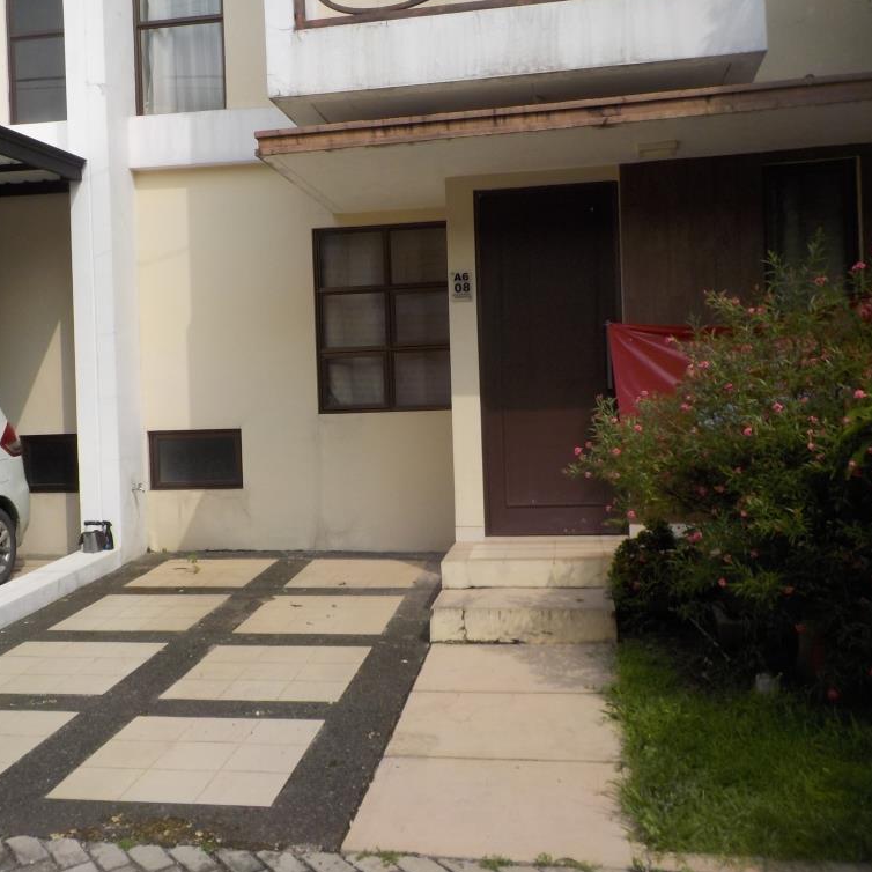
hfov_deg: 45.9
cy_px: 435
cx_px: 380
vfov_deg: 46.0
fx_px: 1026
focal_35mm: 36
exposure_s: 1/1250
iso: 125
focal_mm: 4.1
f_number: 3.3
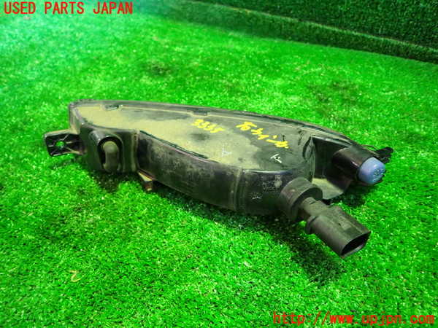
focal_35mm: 25
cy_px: 164
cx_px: 219
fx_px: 316
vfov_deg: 54.9
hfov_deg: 69.4
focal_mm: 4.5
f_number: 2
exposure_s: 1/30
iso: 800
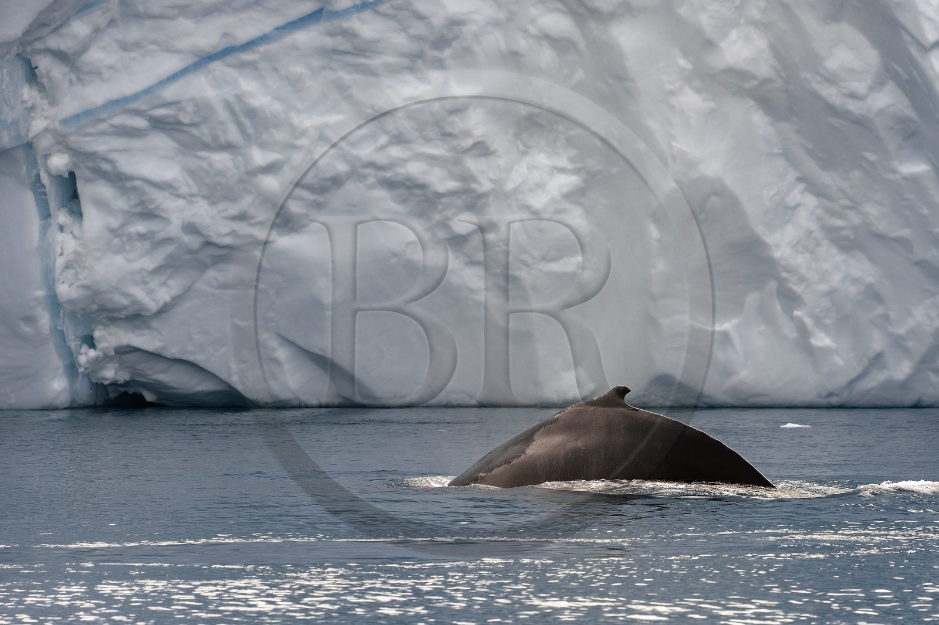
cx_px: 470
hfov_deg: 7.4
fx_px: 7301
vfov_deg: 4.9
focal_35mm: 280
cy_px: 312
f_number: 5.6
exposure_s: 1/800
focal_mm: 280
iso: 400
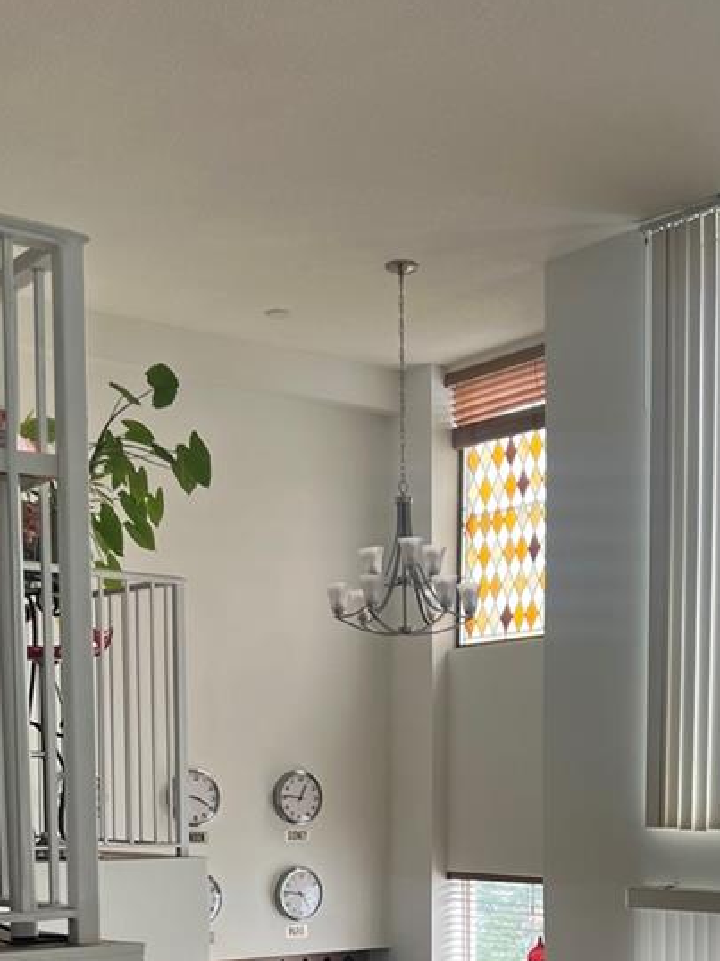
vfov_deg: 31.2
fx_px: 1610
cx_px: 459
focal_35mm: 58
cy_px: 918
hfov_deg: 25.1
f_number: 1.5
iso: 32
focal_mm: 5.7
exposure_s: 1/133
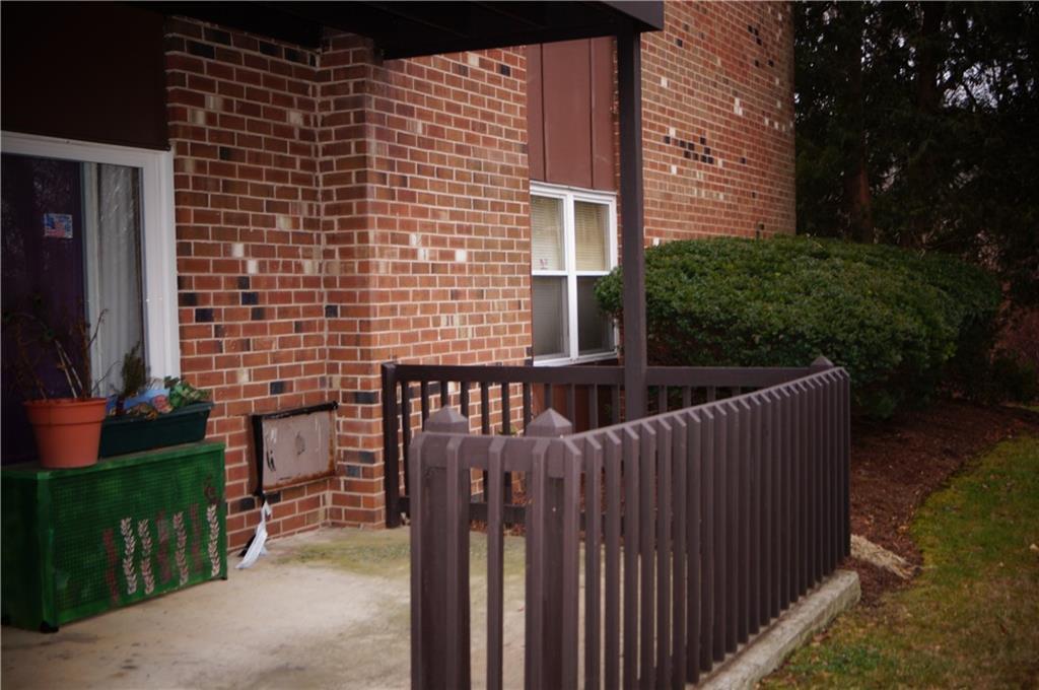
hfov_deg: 46.5
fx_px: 1211
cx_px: 520
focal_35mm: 42
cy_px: 345
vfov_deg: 31.8
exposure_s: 1/60
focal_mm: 28
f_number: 4.5
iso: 200
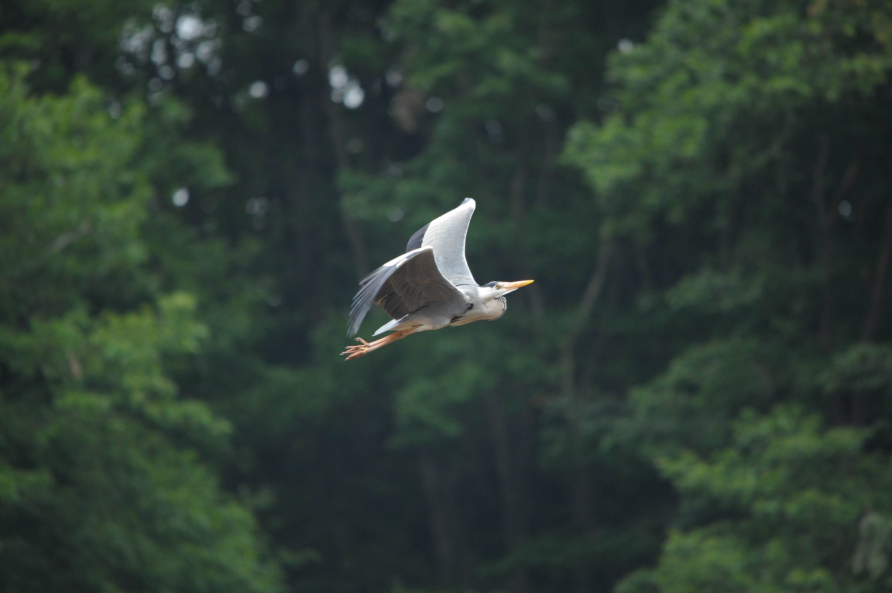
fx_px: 12381
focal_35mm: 500
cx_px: 446
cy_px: 296
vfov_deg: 2.7
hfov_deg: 4.1
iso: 1600
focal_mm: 500
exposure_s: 1/1000
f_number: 7.1
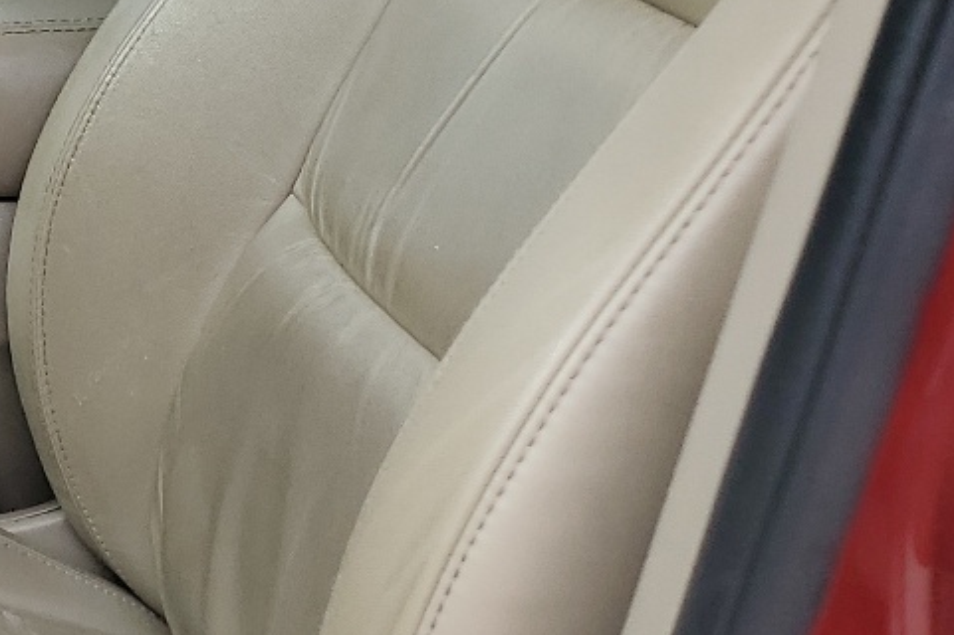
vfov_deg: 15.2
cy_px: 296
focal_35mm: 90
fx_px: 2383
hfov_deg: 18.8
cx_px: -625
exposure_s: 1/588
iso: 50
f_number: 1.5
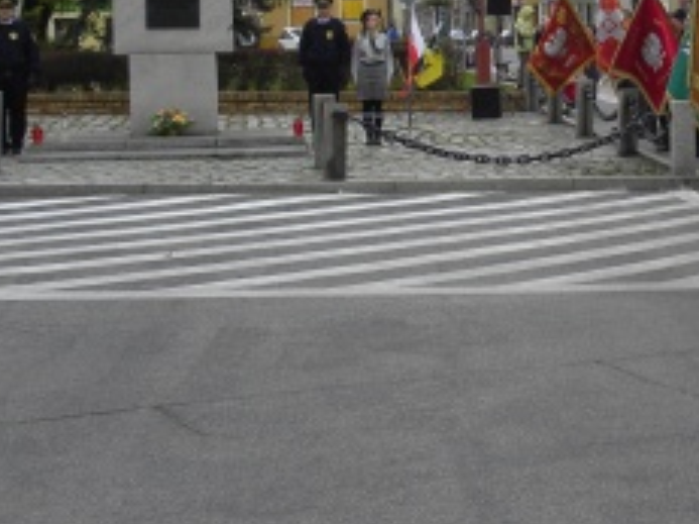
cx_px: 708
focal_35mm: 80
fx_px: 1615
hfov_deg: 23.4
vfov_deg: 18.0
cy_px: 17
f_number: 4
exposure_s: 1/105
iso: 64
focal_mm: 6.6
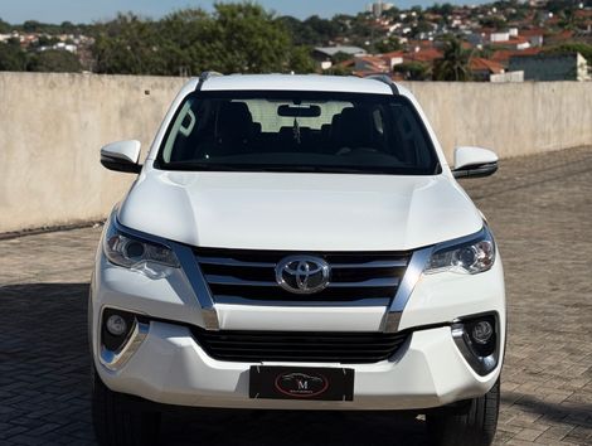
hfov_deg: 39.6
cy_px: 223
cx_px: 296
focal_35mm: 48
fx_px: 822
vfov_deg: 30.3
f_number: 1.78
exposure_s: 1/11364
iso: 50
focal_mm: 6.76
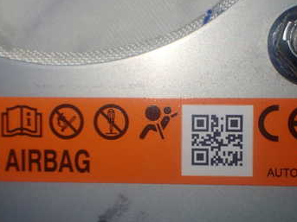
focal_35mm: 63
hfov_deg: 30.5
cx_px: 194
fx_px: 540
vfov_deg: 23.2
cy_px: 143
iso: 100
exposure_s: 1/80
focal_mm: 6.37
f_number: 3.5
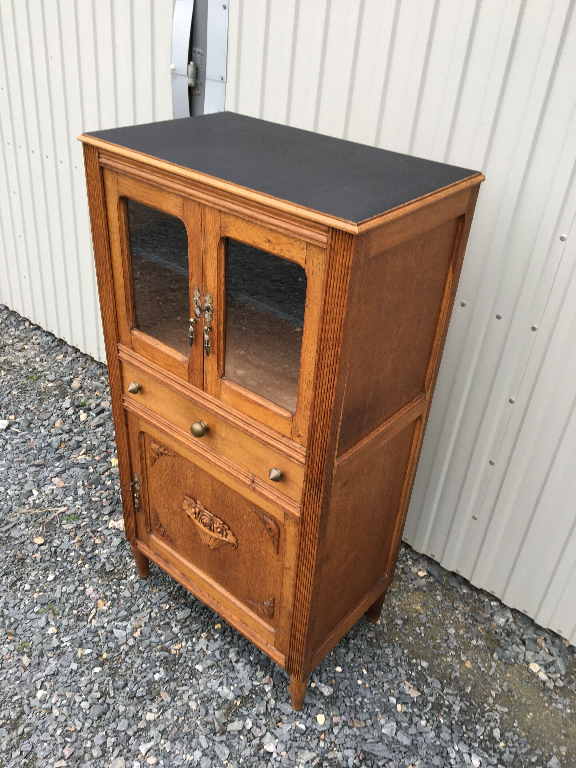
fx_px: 643
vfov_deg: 61.7
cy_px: 384
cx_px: 288
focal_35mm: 29
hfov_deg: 48.2
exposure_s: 1/50
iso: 32
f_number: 2.2
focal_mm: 4.15
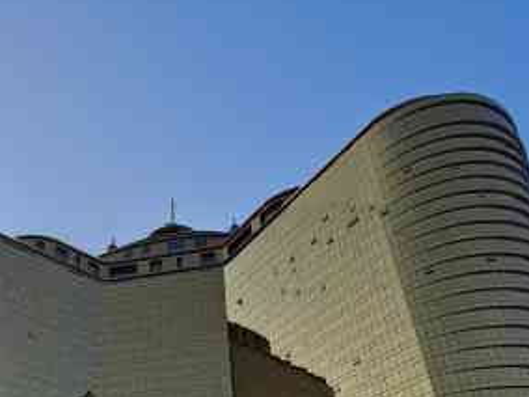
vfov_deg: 38.1
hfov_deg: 54.6
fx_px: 489
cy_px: 418
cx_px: 143
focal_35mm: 32
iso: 50
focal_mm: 1.95
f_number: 2.2
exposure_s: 1/500
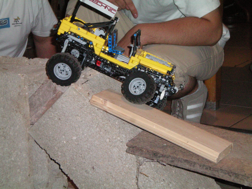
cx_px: 126
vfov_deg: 15.9
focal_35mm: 93
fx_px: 677
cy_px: 94
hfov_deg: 21.1
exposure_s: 1/100
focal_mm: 15.3
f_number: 5.3
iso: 400
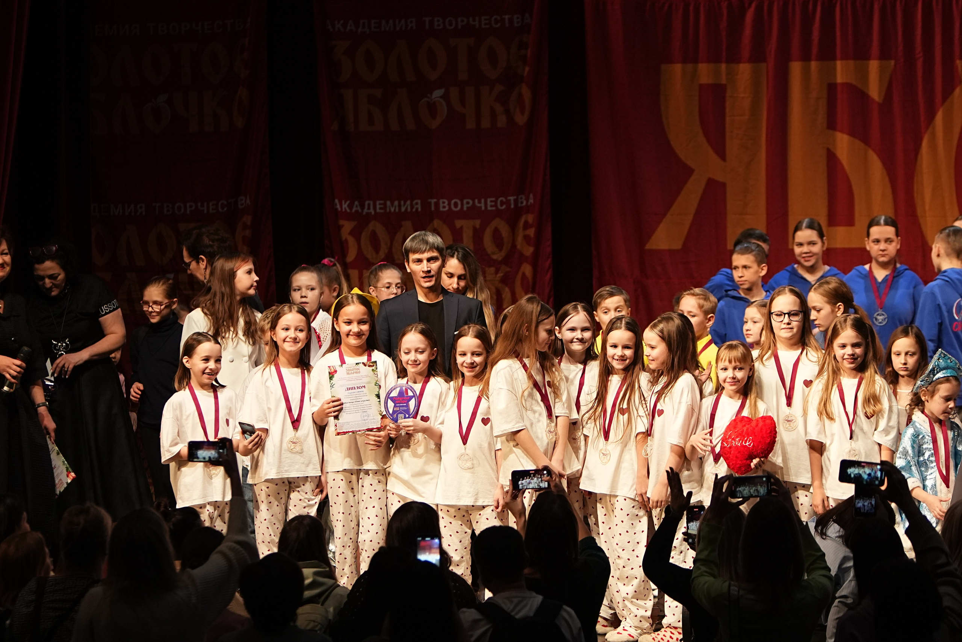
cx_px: 481
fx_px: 4195
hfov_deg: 13.1
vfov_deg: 8.7
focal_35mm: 157
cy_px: 321
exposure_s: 1/400
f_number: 2.8
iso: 1600
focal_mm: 105
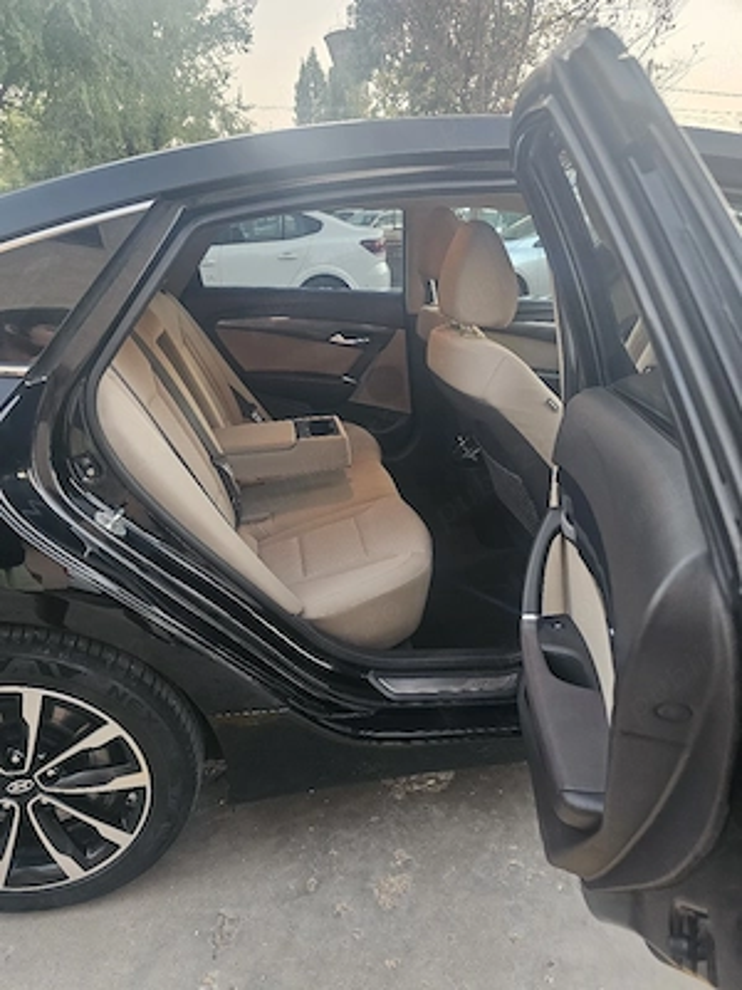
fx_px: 657
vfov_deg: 73.9
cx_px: 371
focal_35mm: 23
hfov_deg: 58.9
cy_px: 495
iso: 640
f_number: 1.7
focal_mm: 6.3
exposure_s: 1/40
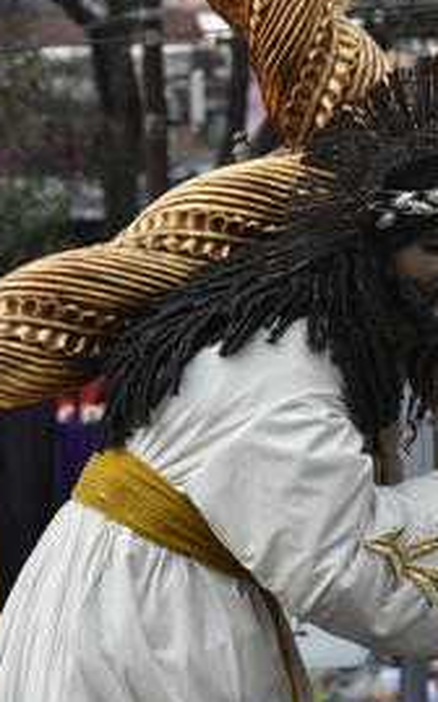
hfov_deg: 4.4
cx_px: 318
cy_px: 333
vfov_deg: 7.0
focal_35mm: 298
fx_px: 5694
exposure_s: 1/200
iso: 800
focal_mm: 105
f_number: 7.1
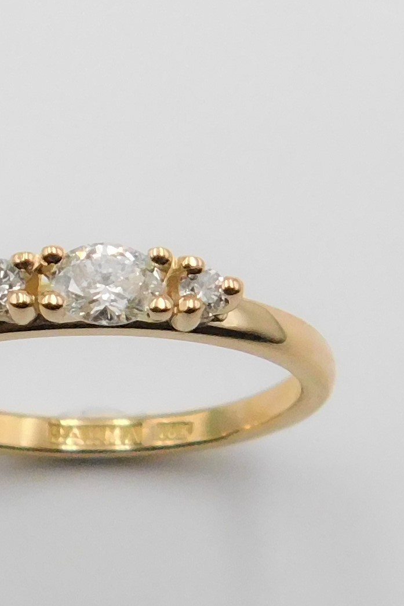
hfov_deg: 34.2
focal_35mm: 38
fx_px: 639
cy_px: 356
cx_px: 92
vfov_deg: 50.4
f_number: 3
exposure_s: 1/1500
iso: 400
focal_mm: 4
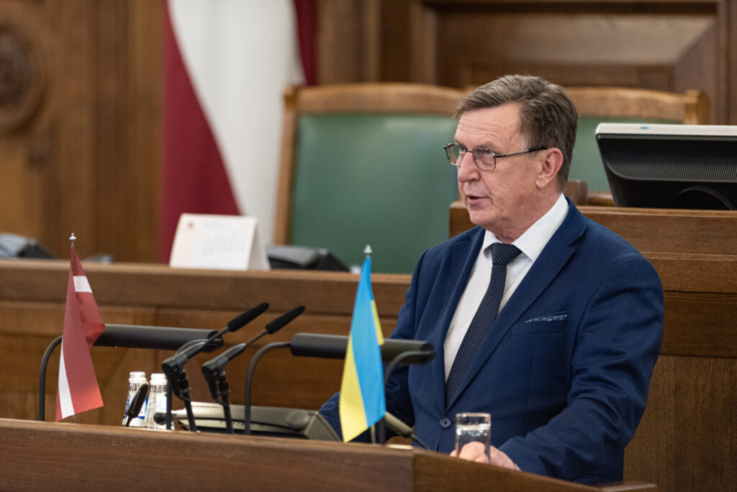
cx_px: 368
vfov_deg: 4.6
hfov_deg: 6.9
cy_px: 246
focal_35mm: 300
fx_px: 6145
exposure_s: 1/125
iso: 3200
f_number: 2.8
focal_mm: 300
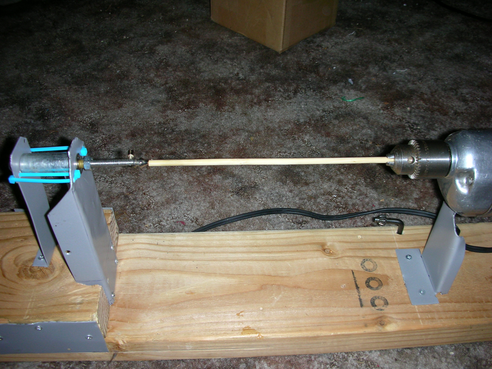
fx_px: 497
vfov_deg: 40.7
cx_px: 246
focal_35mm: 35
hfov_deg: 52.6
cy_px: 184
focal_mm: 5.8
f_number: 3
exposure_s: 1/60.1
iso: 50
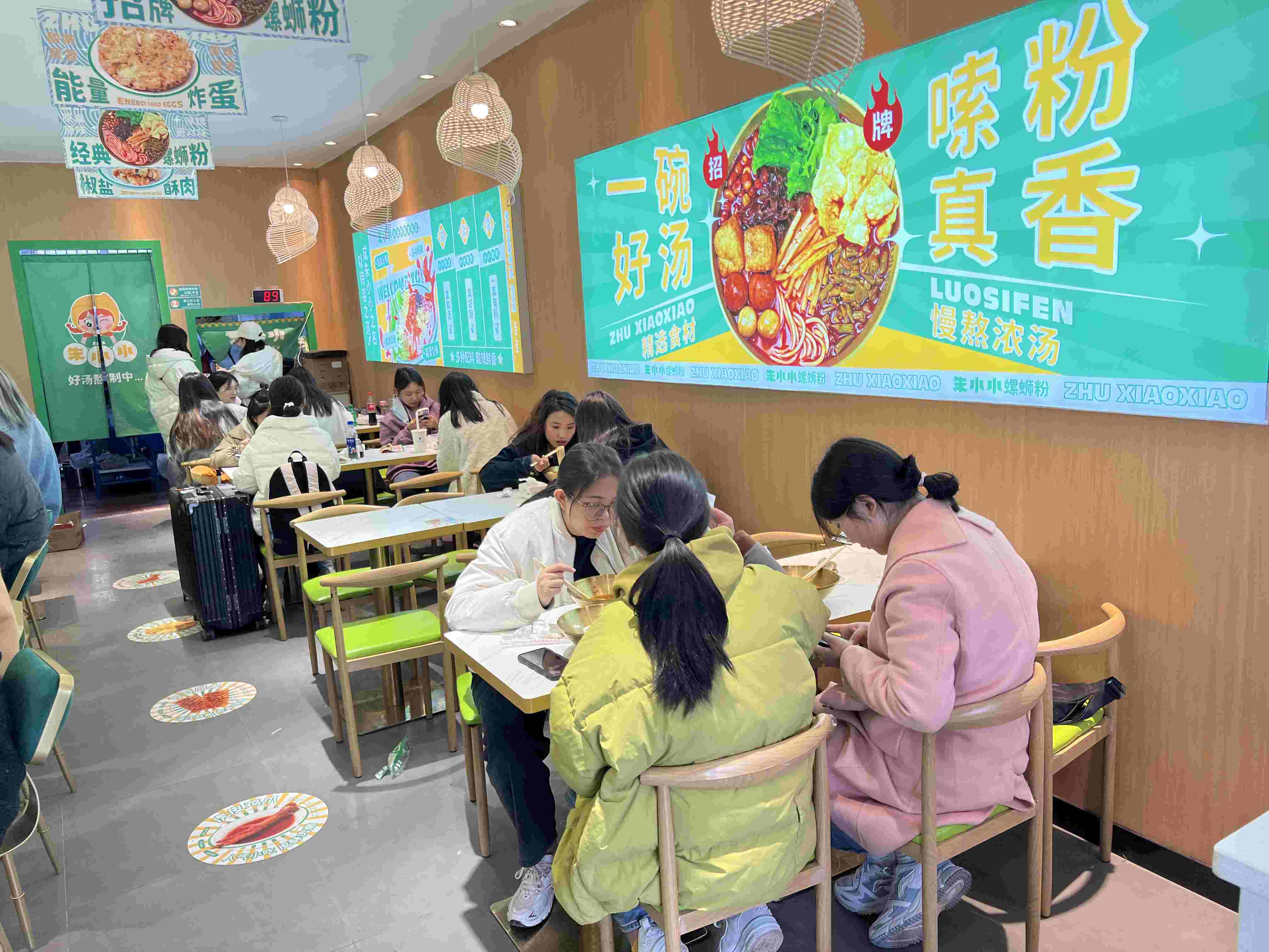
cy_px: 476
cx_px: 634
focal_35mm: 26
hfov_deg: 67.3
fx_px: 953
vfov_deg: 53.1
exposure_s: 1/100
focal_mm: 5.7
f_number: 1.5
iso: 50
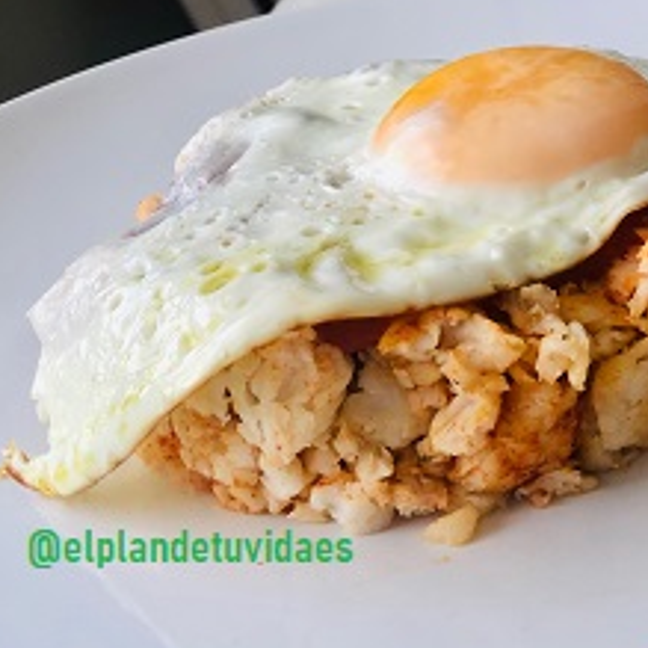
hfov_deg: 20.8
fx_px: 1758
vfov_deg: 20.9
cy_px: 364
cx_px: 453
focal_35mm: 83
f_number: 2.8
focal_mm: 6.6
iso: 40
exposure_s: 1/30
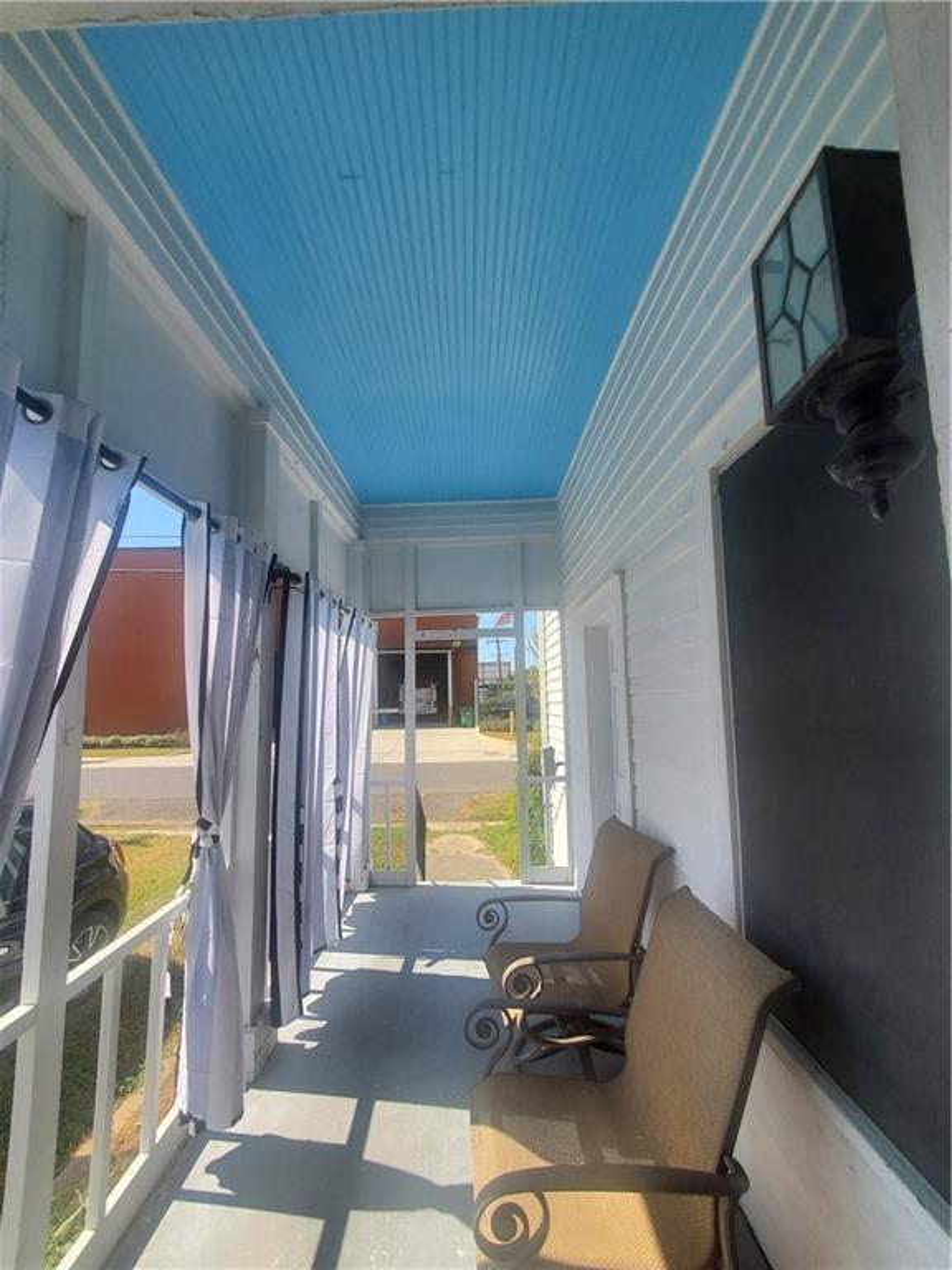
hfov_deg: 89.9
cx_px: 476
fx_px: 477
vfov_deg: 106.2
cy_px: 635
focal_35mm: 13
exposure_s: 1/586
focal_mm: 1.8
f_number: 2.2
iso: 50
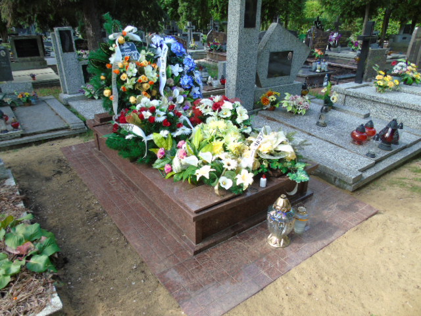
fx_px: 304
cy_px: 158
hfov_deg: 69.4
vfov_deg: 54.9
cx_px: 210
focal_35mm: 25
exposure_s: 1/125
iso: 80
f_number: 3.4
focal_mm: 4.4
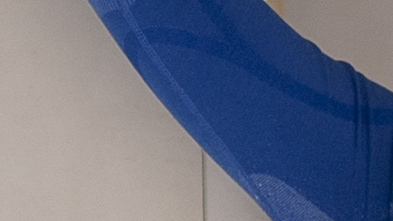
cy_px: -47
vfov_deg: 4.2
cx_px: 538
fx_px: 3034
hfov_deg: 7.3
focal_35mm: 291
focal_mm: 35
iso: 400
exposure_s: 1/250
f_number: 2
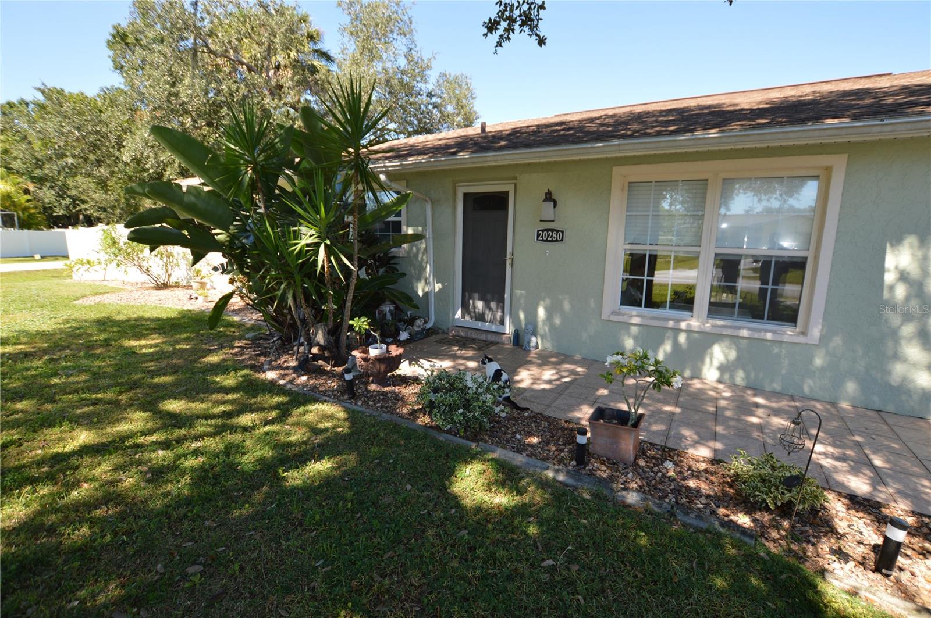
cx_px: 466
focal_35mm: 15
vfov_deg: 77.2
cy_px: 309
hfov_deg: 100.5
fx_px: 387
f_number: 5
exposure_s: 1/200
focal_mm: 10
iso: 100
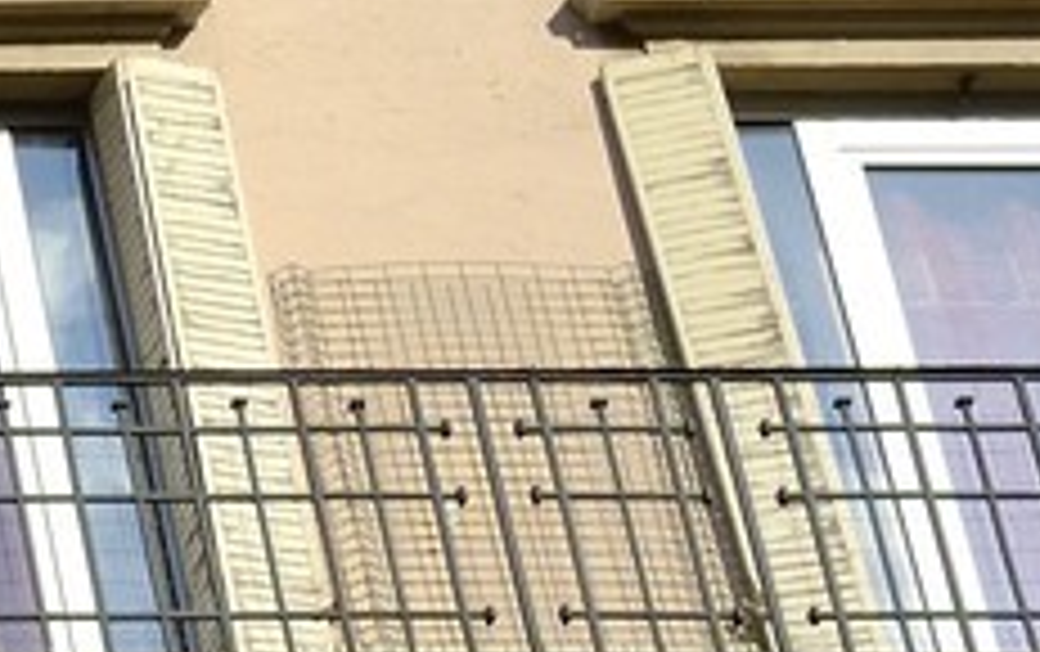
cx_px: -2251
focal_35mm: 317
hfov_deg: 6.0
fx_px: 8996
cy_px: 85
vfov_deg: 4.2
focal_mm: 45
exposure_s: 1/320
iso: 200
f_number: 10
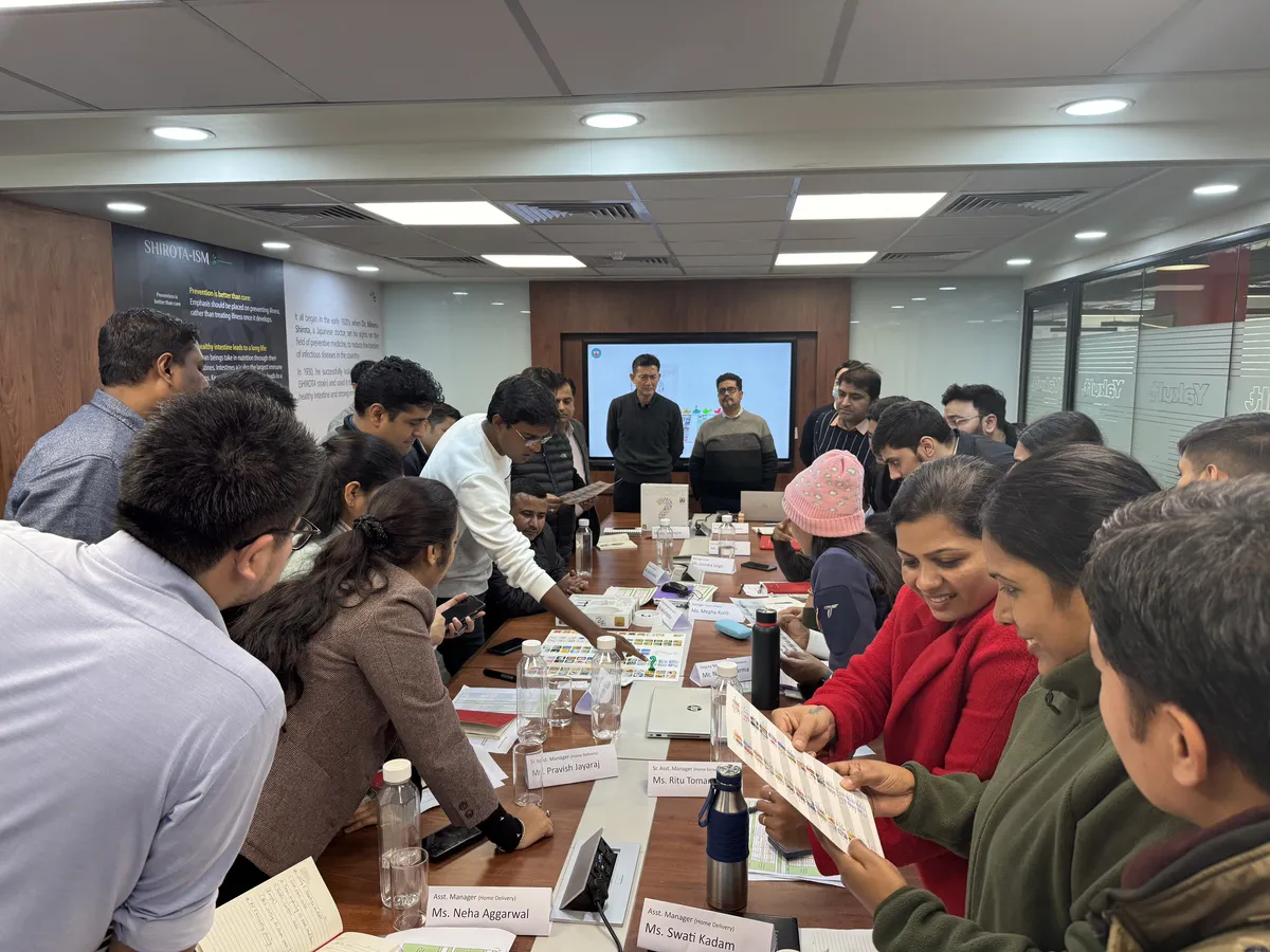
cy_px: 476
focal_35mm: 24
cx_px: 635
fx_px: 881
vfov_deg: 56.8
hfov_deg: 71.6
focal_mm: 6.86
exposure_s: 1/100
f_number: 1.78
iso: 100
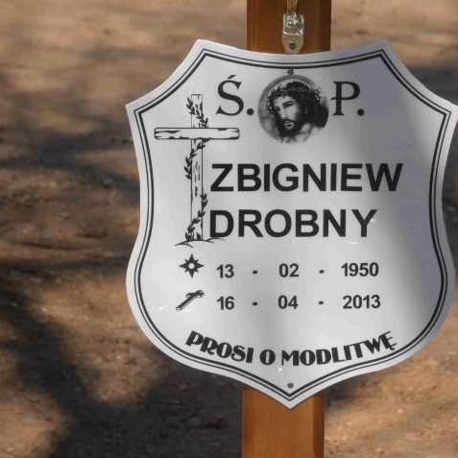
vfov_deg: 7.4
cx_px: 299
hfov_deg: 7.4
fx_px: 3518
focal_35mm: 235
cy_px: 229
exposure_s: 1/640
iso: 80
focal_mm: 35.05
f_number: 5.8
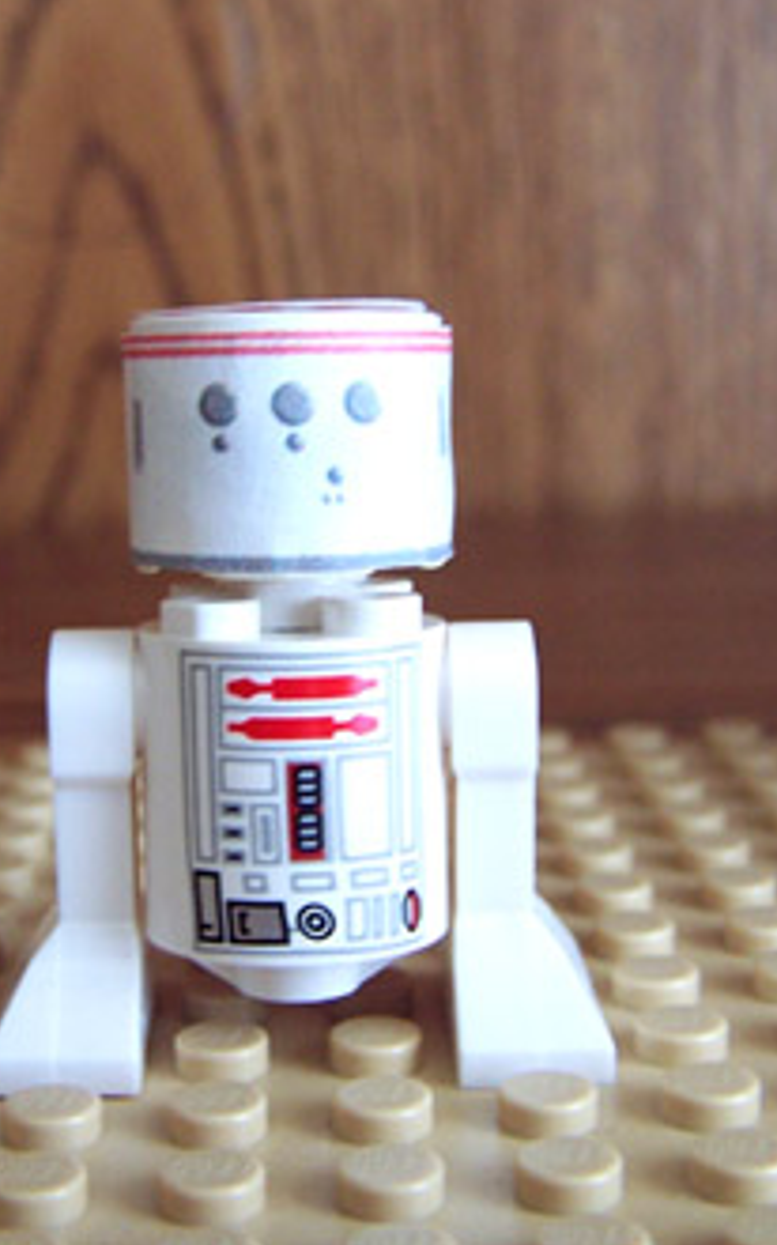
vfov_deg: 33.5
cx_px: 339
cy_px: 549
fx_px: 2069
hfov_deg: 21.3
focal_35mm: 61
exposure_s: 1/10
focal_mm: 6.3
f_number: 2.8
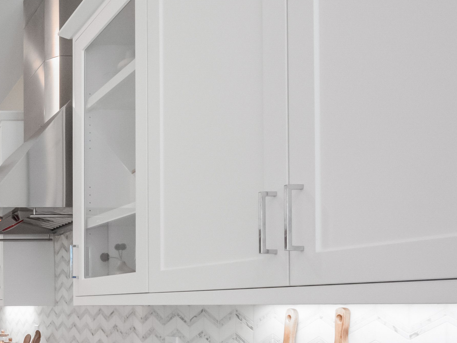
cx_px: -113
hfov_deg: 36.8
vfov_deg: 38.2
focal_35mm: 36
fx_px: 475
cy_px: 275
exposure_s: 1/60
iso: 1000
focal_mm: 7
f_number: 7.1
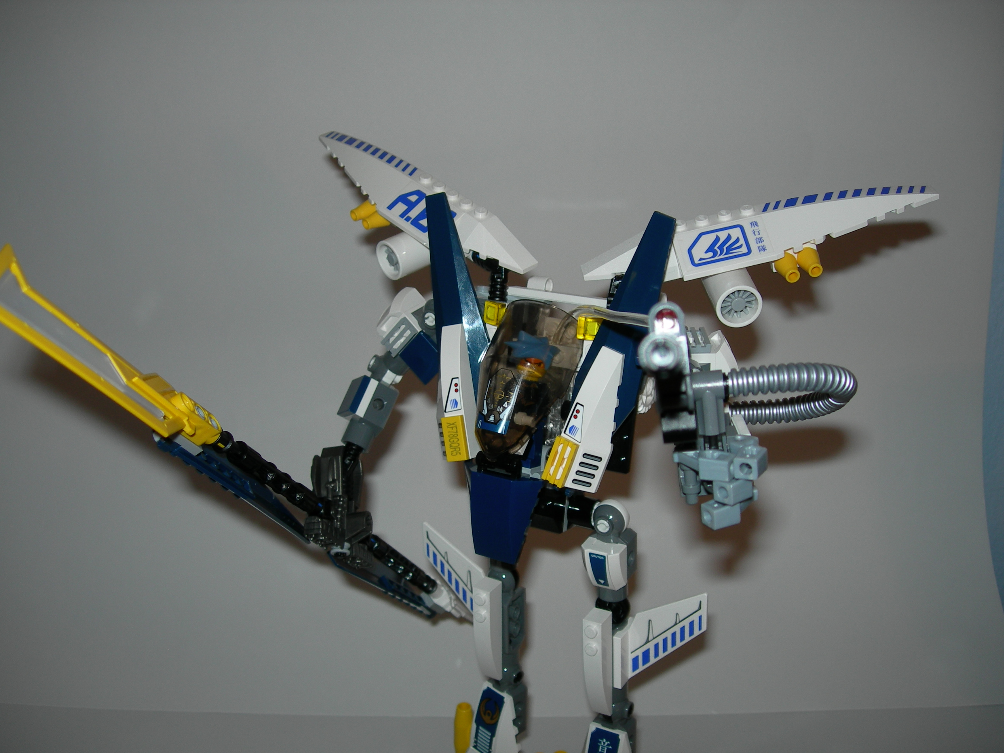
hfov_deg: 49.0
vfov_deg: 37.7
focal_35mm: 38
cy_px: 376
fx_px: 1102
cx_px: 502
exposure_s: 1/60.1
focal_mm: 7.8
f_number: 2.8
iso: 50
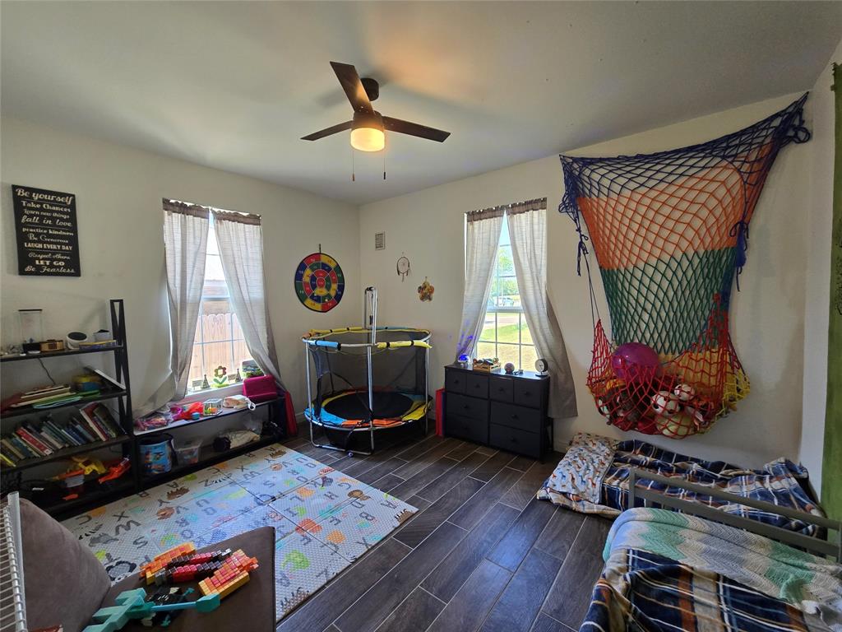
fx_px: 316
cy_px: 316
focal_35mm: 13
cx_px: 421
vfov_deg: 89.9
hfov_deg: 106.2
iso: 160
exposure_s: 1/60
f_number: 2.2
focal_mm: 2.2
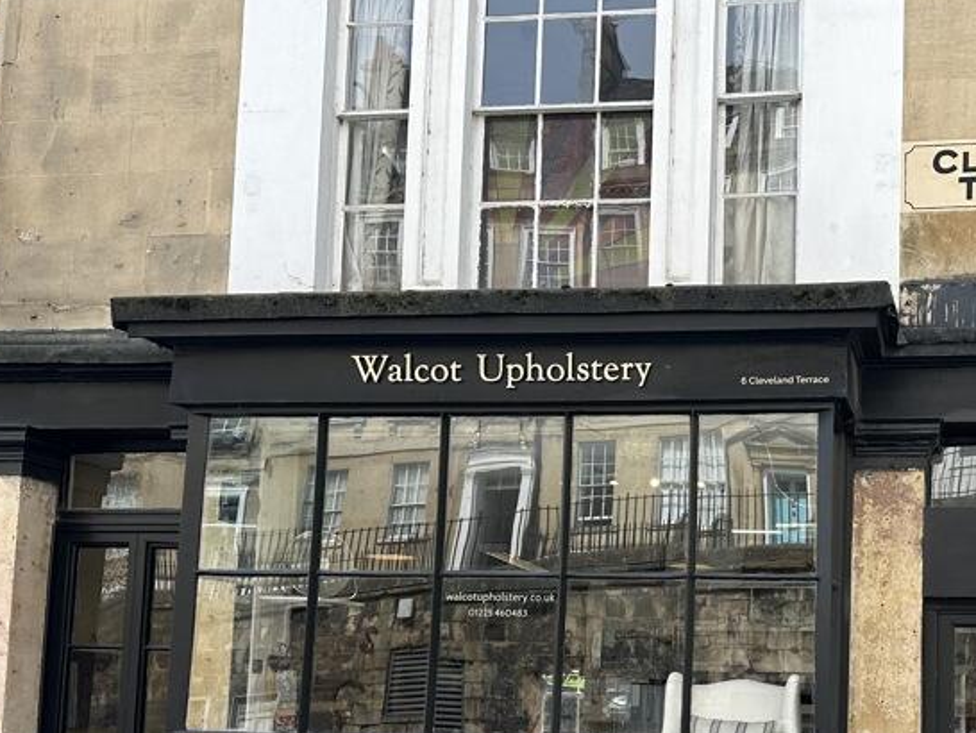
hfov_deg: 40.4
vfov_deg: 31.4
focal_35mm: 45
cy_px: 585
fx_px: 1269
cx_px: 776
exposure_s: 1/1072
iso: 80
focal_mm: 6.86
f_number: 1.78
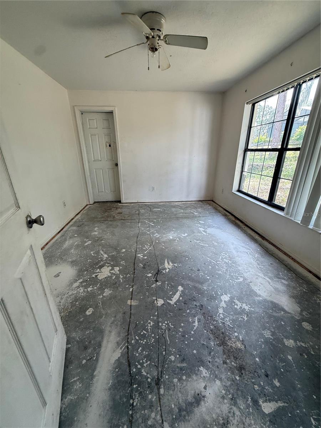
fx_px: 173
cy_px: 214
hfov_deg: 85.7
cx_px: 160
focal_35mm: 14
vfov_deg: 102.1
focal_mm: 2.22
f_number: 2.2
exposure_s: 1/120
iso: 160
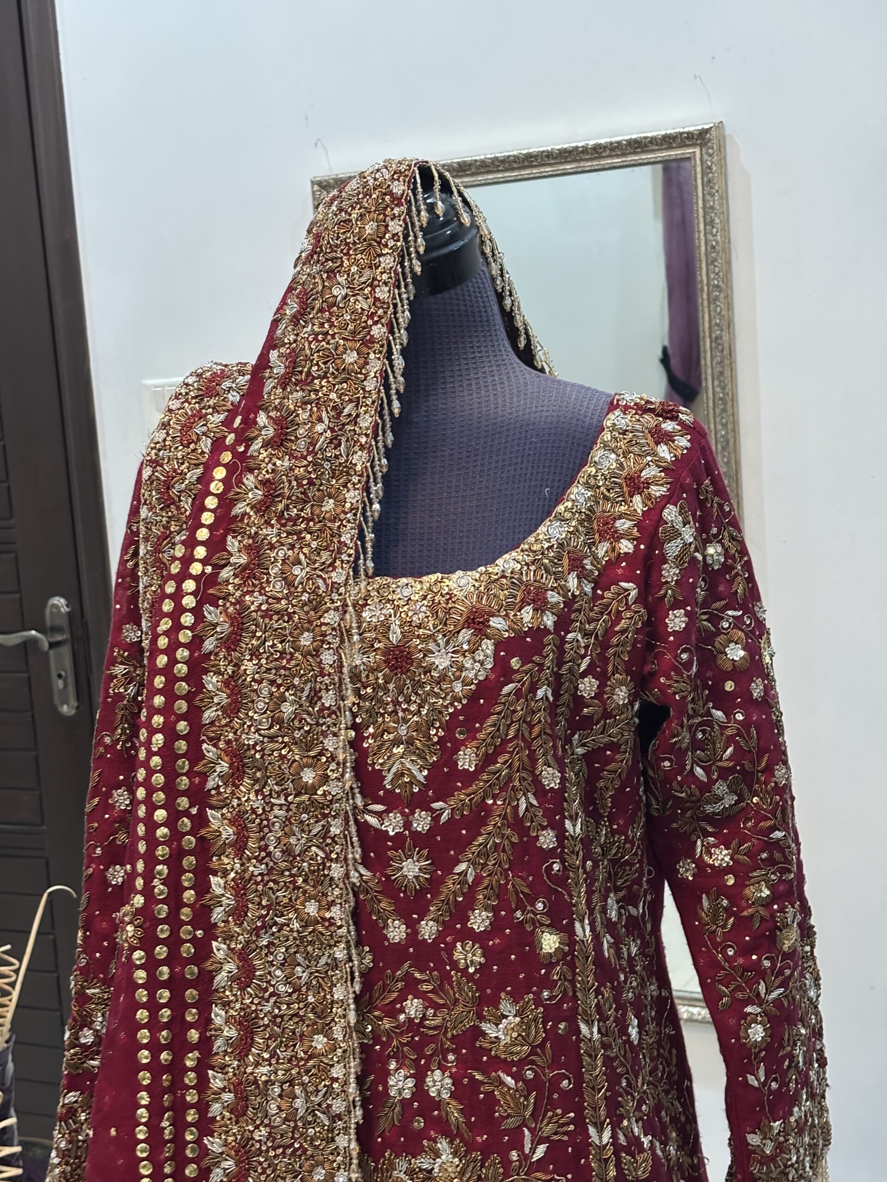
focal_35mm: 52
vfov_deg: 36.8
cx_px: 444
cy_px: 591
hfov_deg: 28.0
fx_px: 1777
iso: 250
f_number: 1.6
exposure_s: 1/25
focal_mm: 5.96
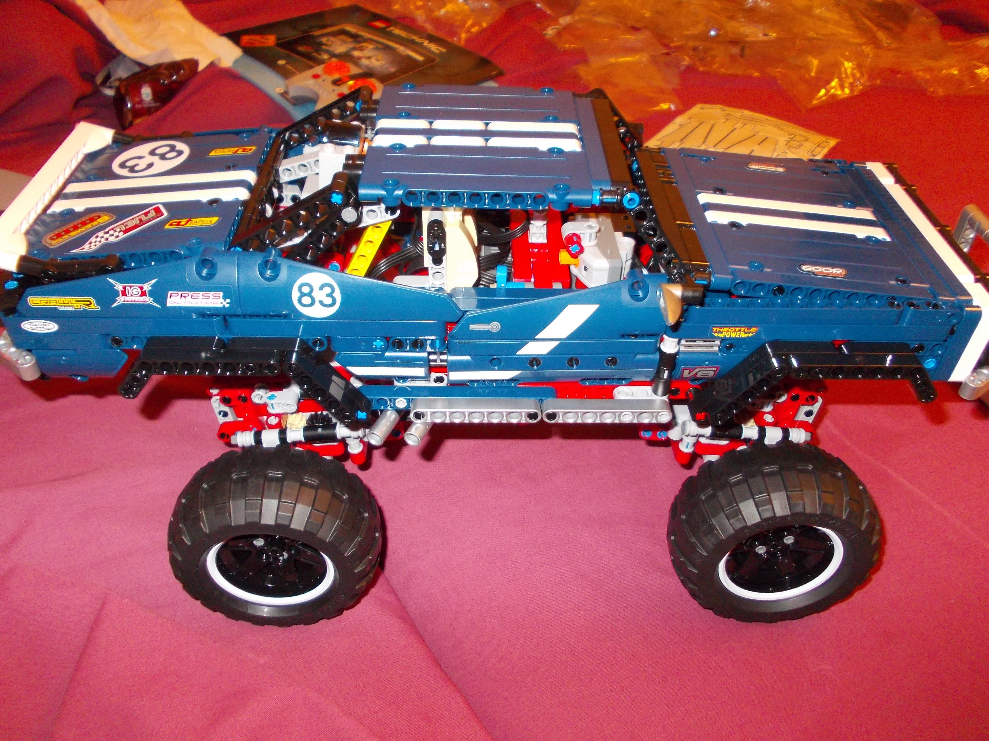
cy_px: 370
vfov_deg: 49.7
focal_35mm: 28
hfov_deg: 63.4
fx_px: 800
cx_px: 494
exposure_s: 1/25
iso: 200
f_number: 2.7
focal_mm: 4
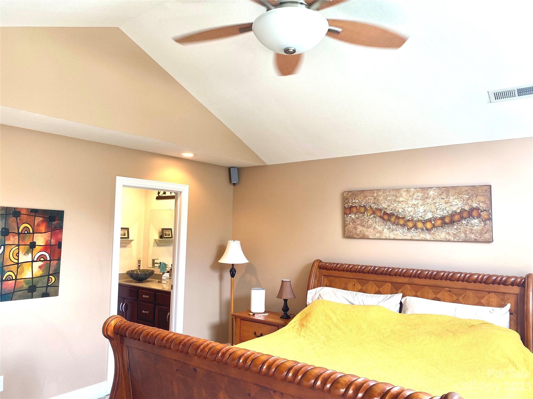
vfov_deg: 53.1
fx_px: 400
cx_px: 266
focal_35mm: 26
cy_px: 200
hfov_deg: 67.3
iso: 64
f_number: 1.8
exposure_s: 1/60
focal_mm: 4.25
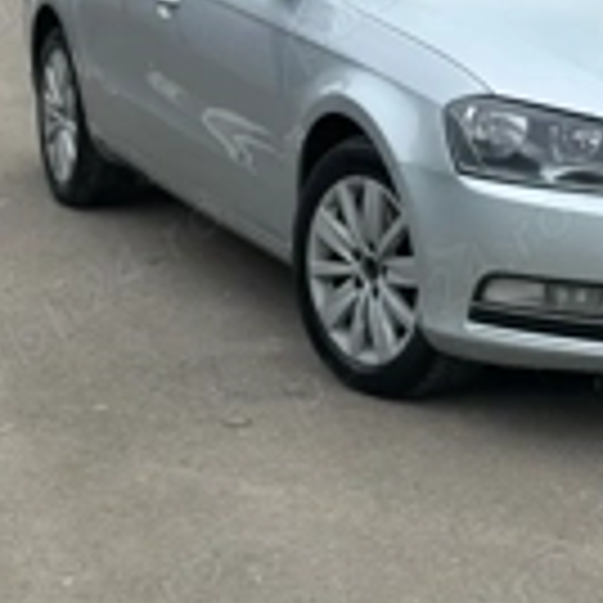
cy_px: 9
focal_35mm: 127
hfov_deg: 13.6
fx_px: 2503
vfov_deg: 13.6
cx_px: 518
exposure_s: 1/1695
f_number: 1.78
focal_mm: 6.86
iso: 80
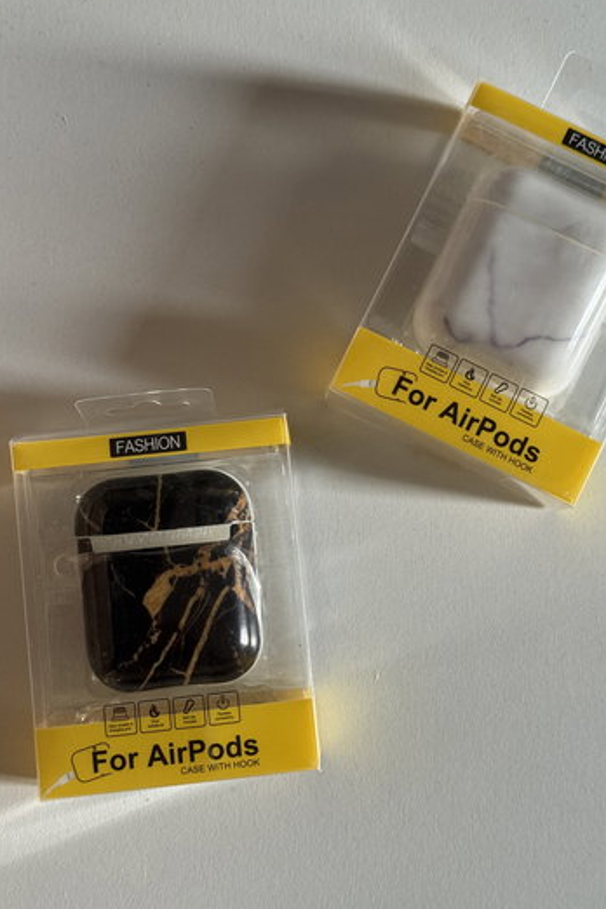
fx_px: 1288
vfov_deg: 38.9
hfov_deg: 26.5
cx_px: 329
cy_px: 454
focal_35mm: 51
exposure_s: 1/60
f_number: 1.78
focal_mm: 6.76
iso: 125
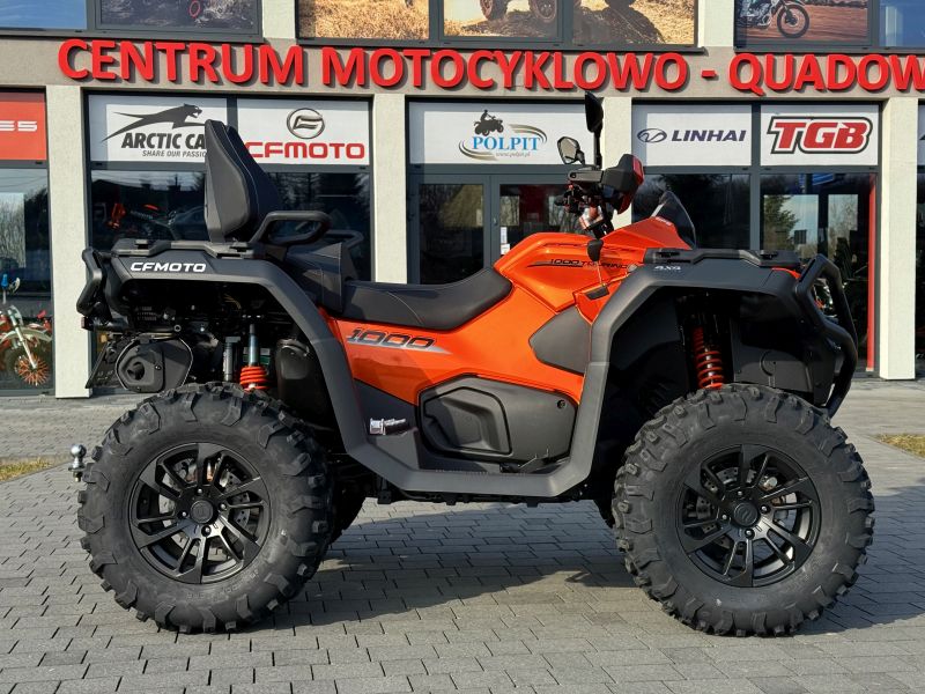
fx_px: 1283
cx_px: 462
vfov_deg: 30.3
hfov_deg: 39.7
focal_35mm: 48
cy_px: 347
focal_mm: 6.76
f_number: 1.78
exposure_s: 1/3096
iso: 64
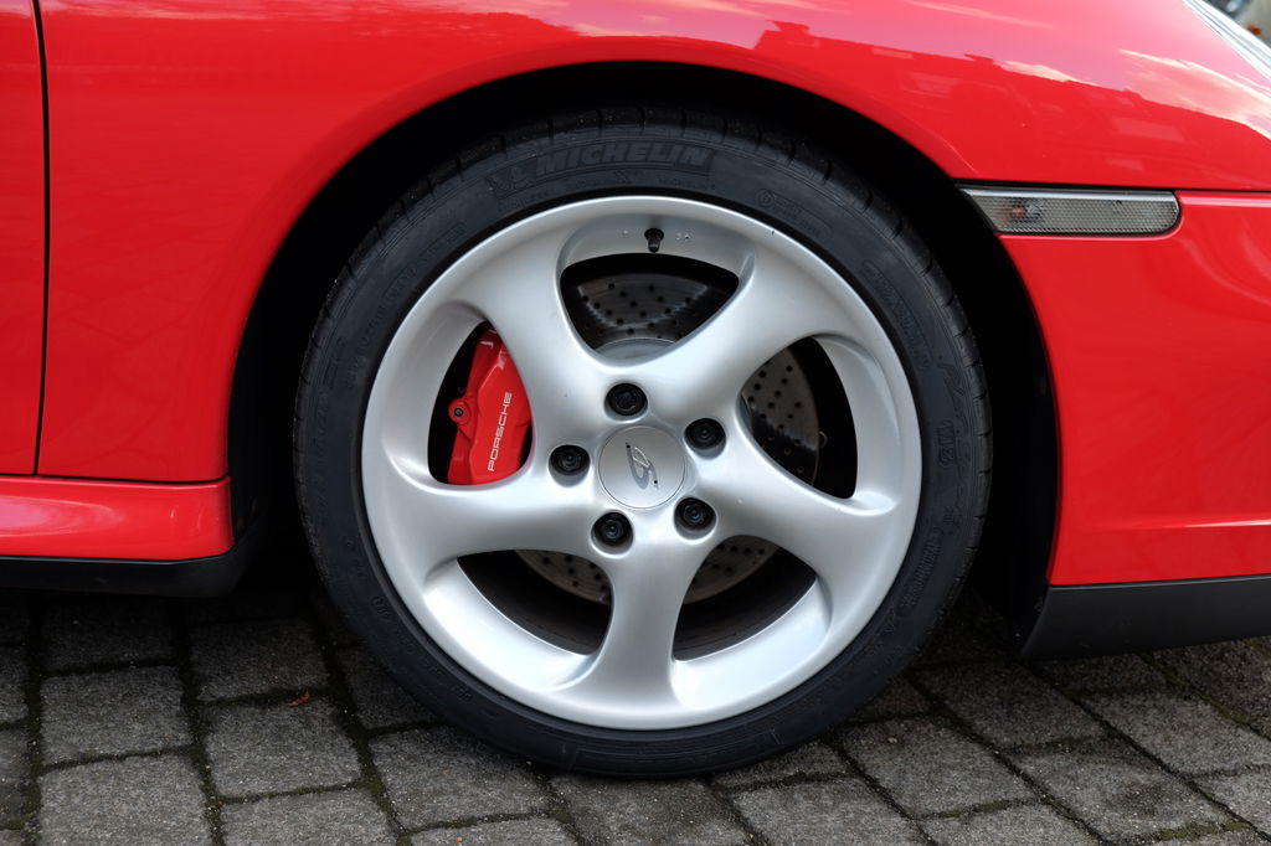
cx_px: 636
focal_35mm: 45
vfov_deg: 29.8
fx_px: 1588
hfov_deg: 43.6
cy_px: 423
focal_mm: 30.2
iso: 200
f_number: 3.6
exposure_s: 1/120
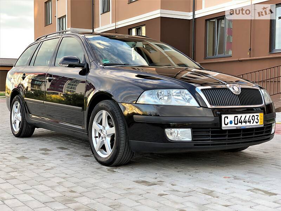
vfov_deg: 28.0
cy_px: 106
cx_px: 140
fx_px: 422
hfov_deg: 36.8
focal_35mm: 52
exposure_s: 1/122
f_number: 2.4
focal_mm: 6
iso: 40
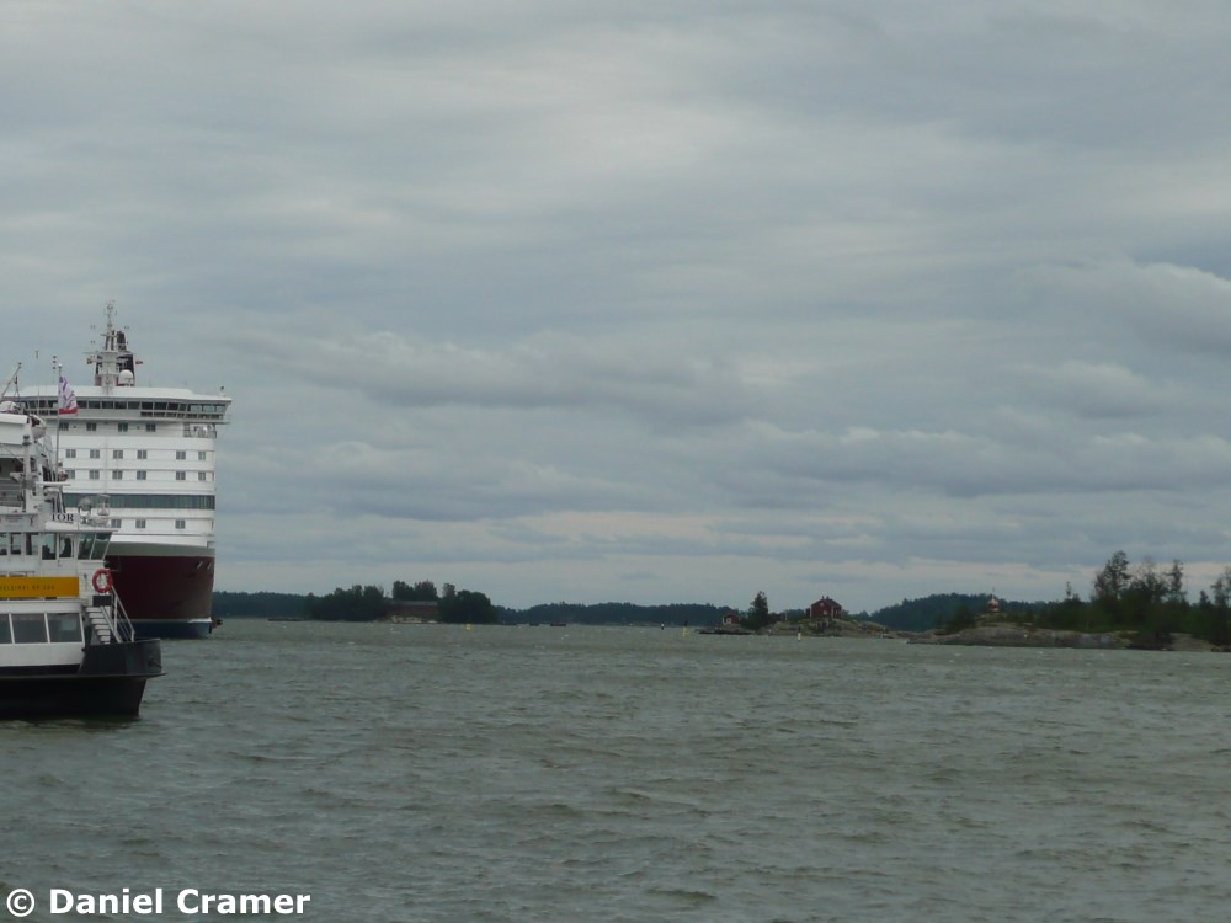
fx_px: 4125
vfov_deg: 12.8
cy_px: 462
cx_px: 616
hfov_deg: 17.0
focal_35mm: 116
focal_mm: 13.7
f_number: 4.7
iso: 100
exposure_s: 1/400
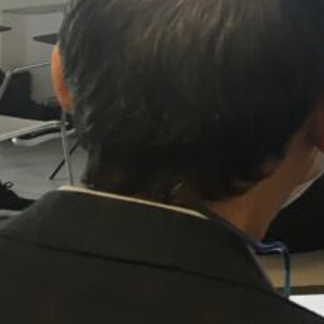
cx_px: 615
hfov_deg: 13.9
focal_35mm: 109
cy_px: -54
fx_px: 1154
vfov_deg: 15.5
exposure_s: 1/33
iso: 80
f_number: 2.2
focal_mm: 4.15
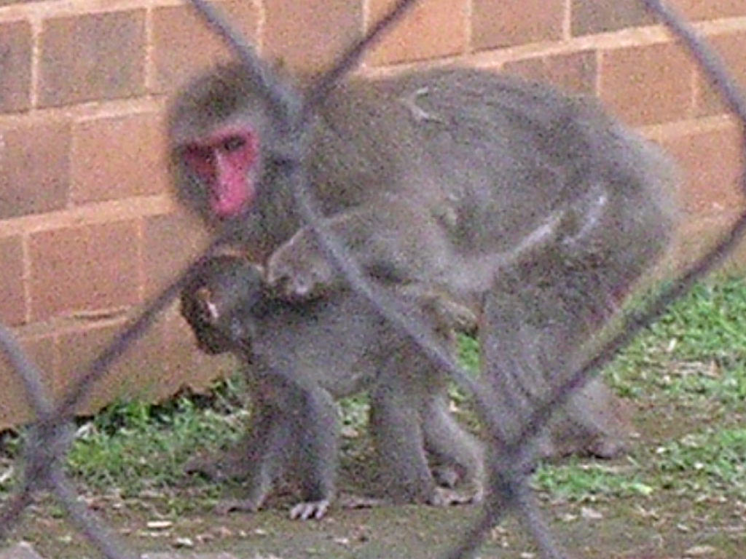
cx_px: 373
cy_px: 280
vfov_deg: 5.9
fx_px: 5452
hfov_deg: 7.8
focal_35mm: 253
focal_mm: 38.2
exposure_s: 1/64
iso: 400
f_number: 4.9
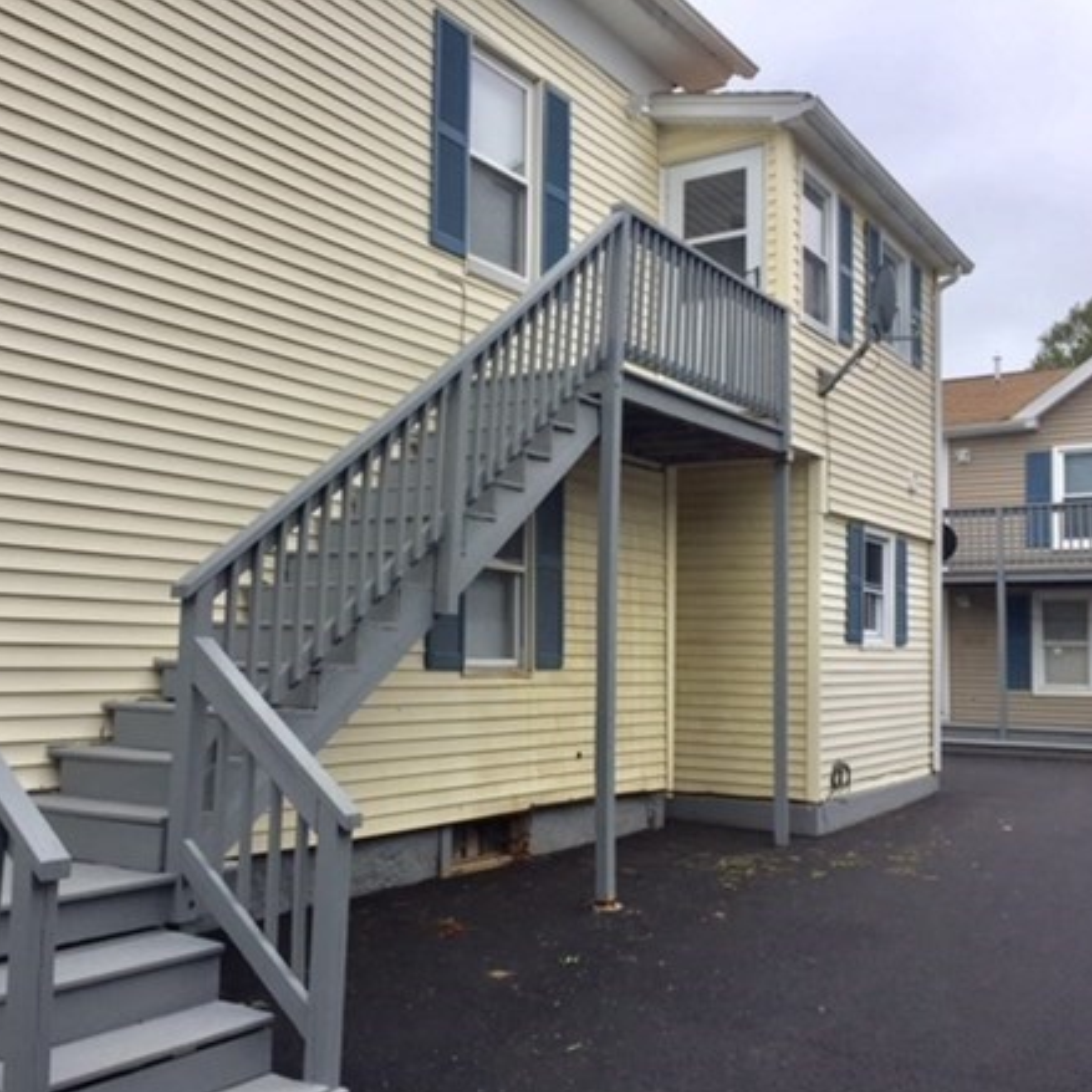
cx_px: 507
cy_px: 555
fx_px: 1249
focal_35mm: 35
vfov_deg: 47.2
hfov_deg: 47.2
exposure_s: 1/746
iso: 32
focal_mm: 4.15
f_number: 2.2
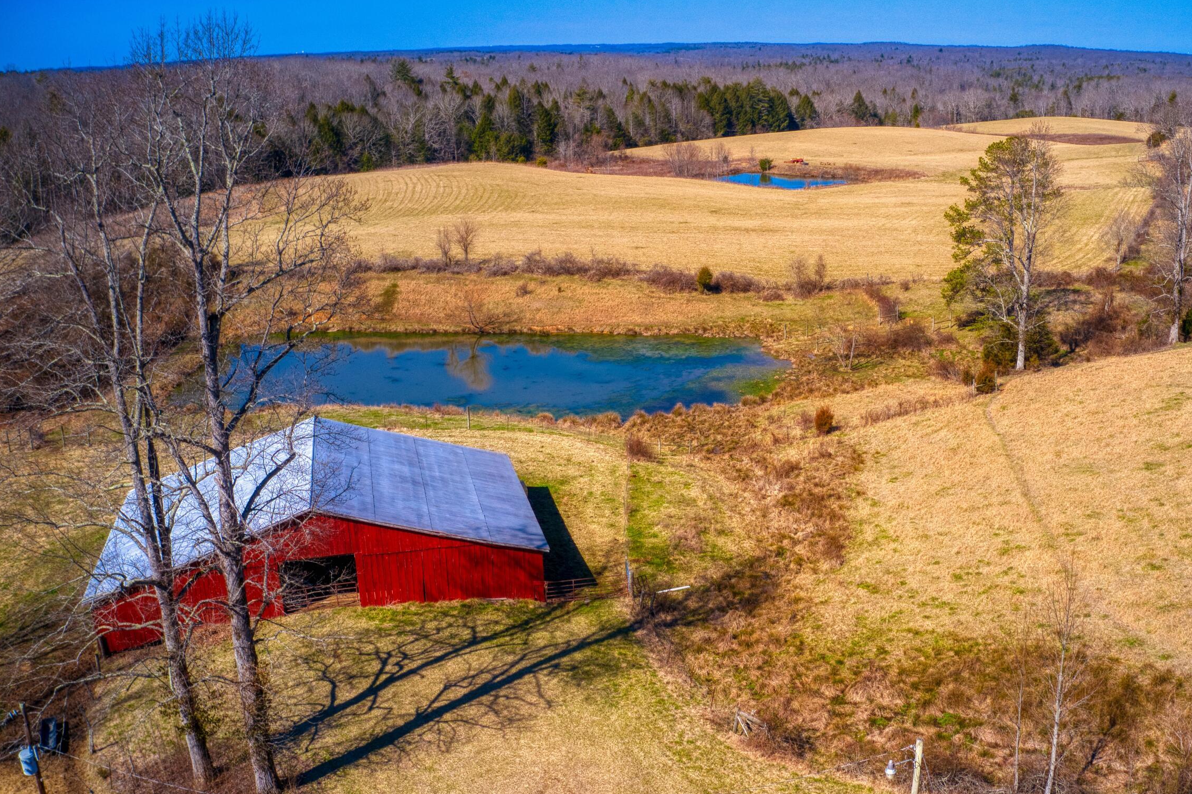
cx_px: 781
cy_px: 478
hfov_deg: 51.1
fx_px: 1225
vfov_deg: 35.8
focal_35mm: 37
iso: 400
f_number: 5.6
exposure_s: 1/80
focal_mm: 10.26
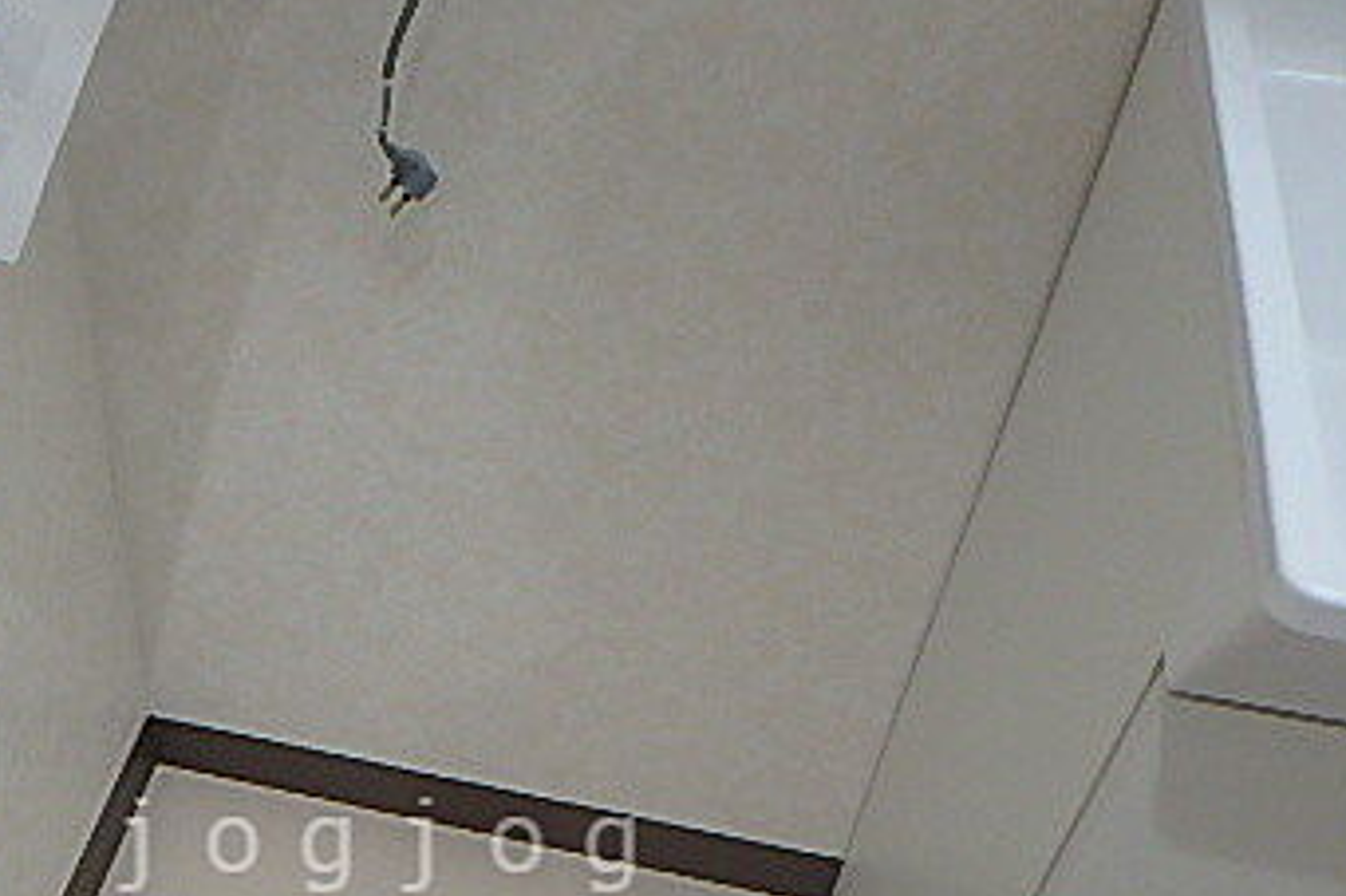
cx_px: 387
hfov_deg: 46.2
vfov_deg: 30.8
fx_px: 1532
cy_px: 845
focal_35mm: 41
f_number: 3.5
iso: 320
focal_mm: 3.7
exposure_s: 1/30
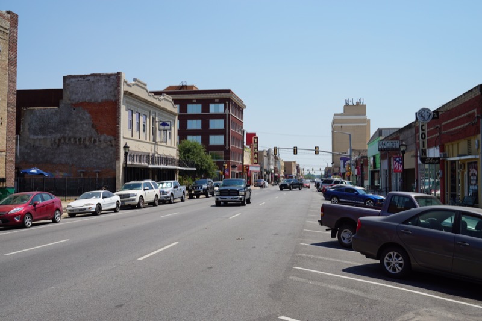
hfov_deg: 51.3
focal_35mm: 38
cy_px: 160
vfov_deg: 35.5
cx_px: 241
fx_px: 502
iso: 100
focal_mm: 25
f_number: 11
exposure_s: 1/200
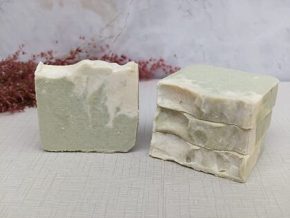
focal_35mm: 47
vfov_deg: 30.9
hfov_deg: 40.4
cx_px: 145
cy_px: 109
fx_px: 394
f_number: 4.5
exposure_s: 1/101
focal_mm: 7.08
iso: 64
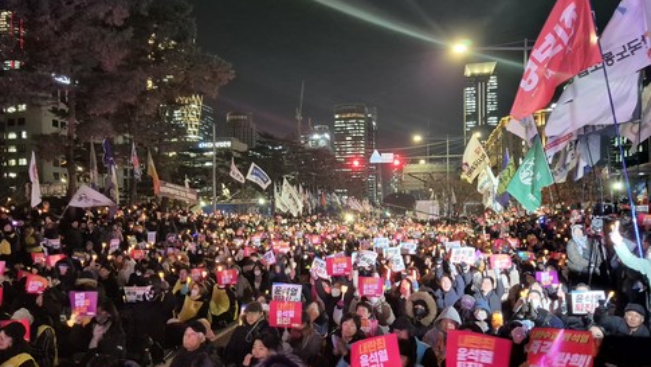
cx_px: 301
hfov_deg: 62.5
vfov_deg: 37.7
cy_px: 206
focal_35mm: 31
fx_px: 535
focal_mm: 5.4
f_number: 1.8
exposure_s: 1/40
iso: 1250
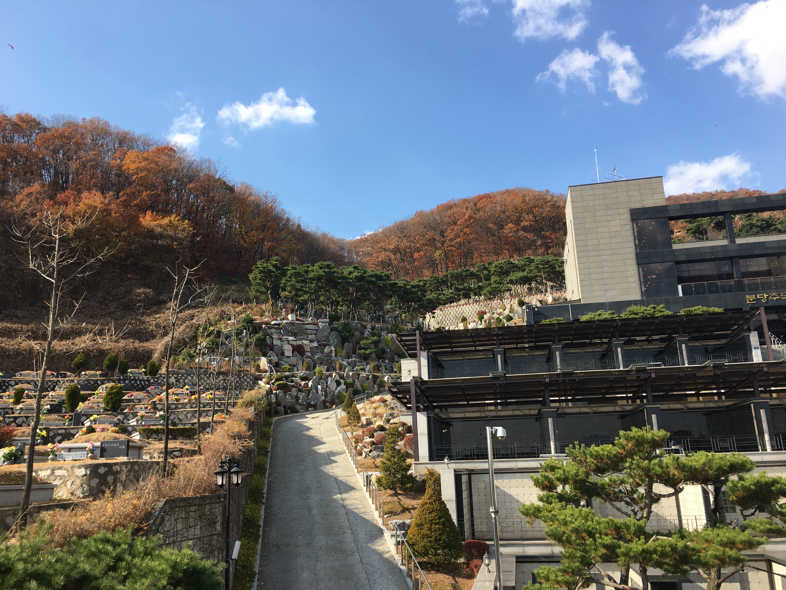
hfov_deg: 61.7
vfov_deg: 48.2
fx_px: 658
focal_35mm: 29
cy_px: 295
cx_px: 393
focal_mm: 4.15
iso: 25
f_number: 2.2
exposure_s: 1/739
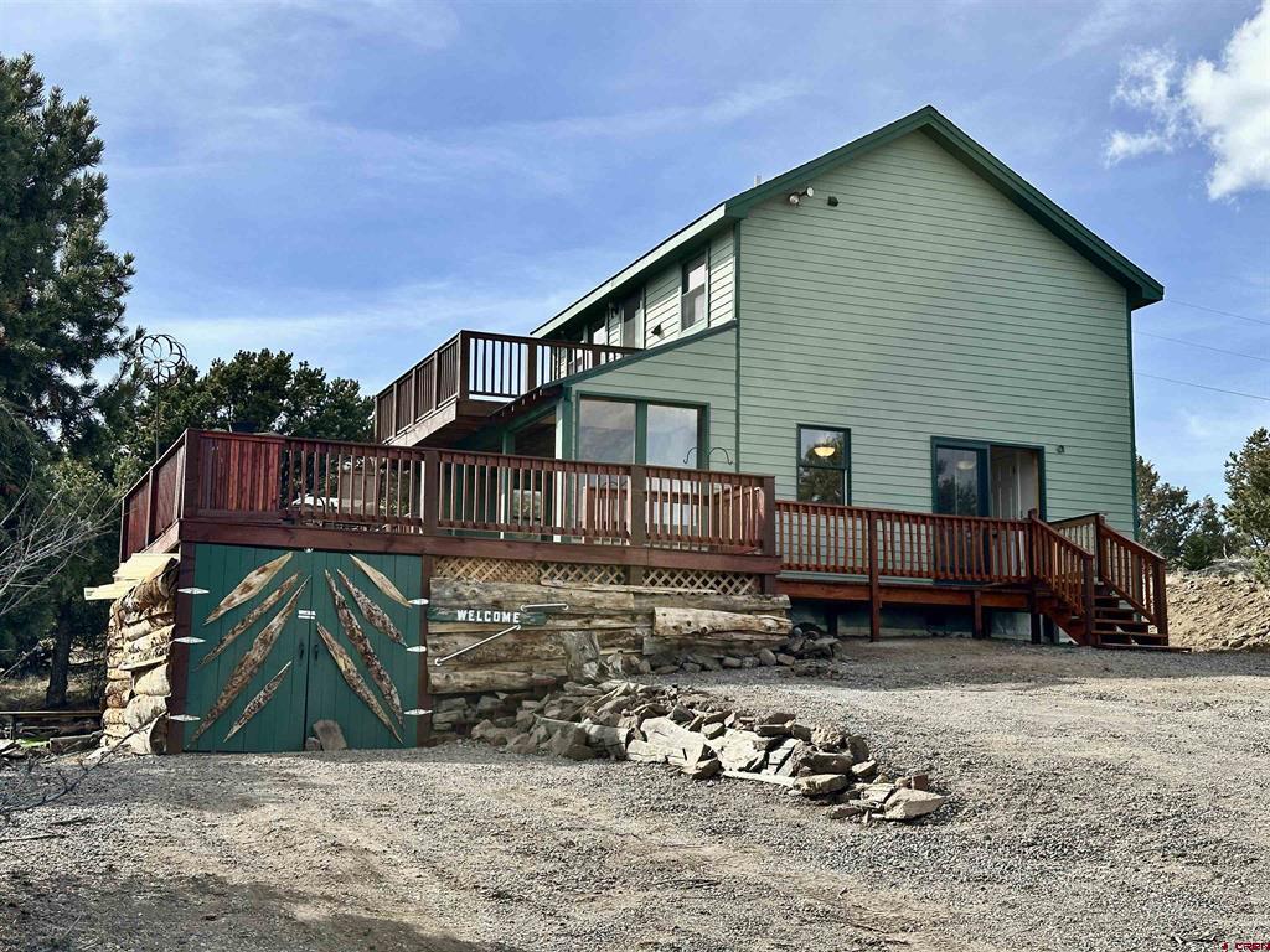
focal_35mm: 48
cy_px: 476
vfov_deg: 30.3
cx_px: 635
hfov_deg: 39.7
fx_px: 1761
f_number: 1.78
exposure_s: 1/3472
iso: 64
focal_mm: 6.86
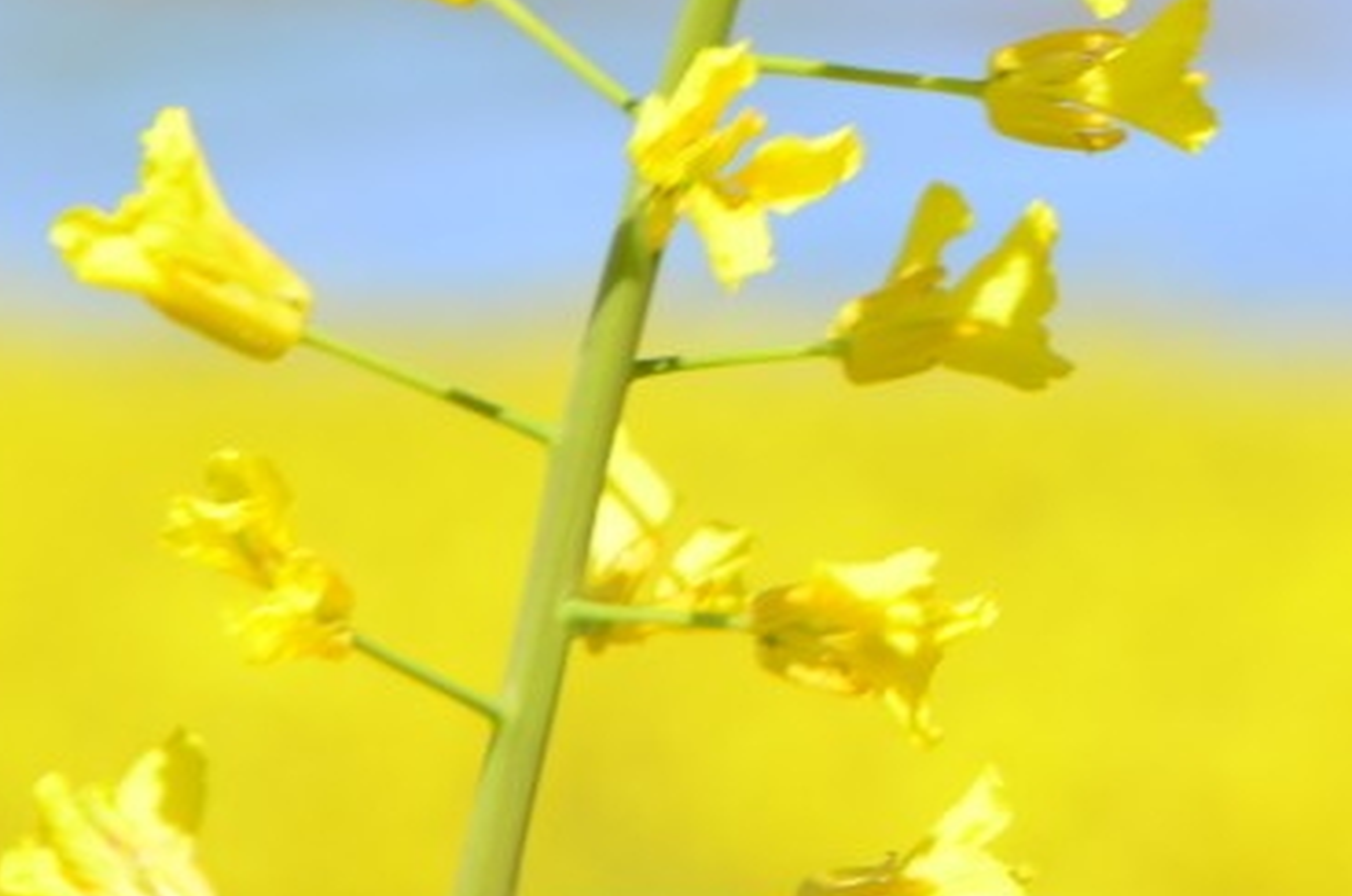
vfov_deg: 3.1
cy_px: -510
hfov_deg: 4.6
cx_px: 1238
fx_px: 16636
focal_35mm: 444
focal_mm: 85
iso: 100
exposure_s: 1/100
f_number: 13
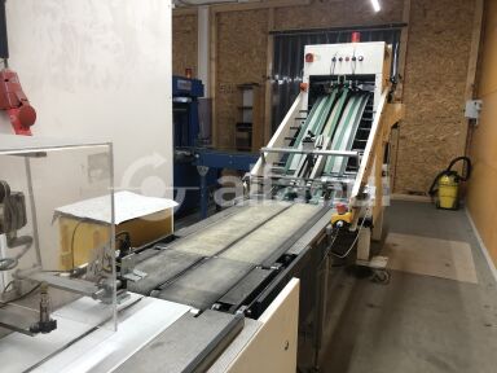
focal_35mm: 28
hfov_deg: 63.4
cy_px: 186
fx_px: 402
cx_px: 248
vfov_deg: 49.7
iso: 25
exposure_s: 1/30
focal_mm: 4
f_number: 1.8
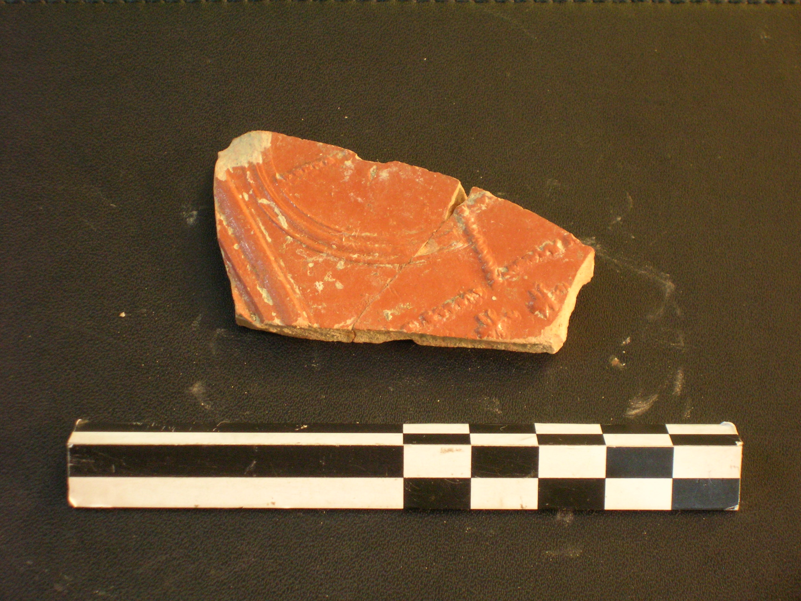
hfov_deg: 19.8
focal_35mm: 99
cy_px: 300
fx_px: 2291
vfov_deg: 14.9
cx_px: 400
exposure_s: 1/2.1
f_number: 4.8
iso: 200
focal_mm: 16.4
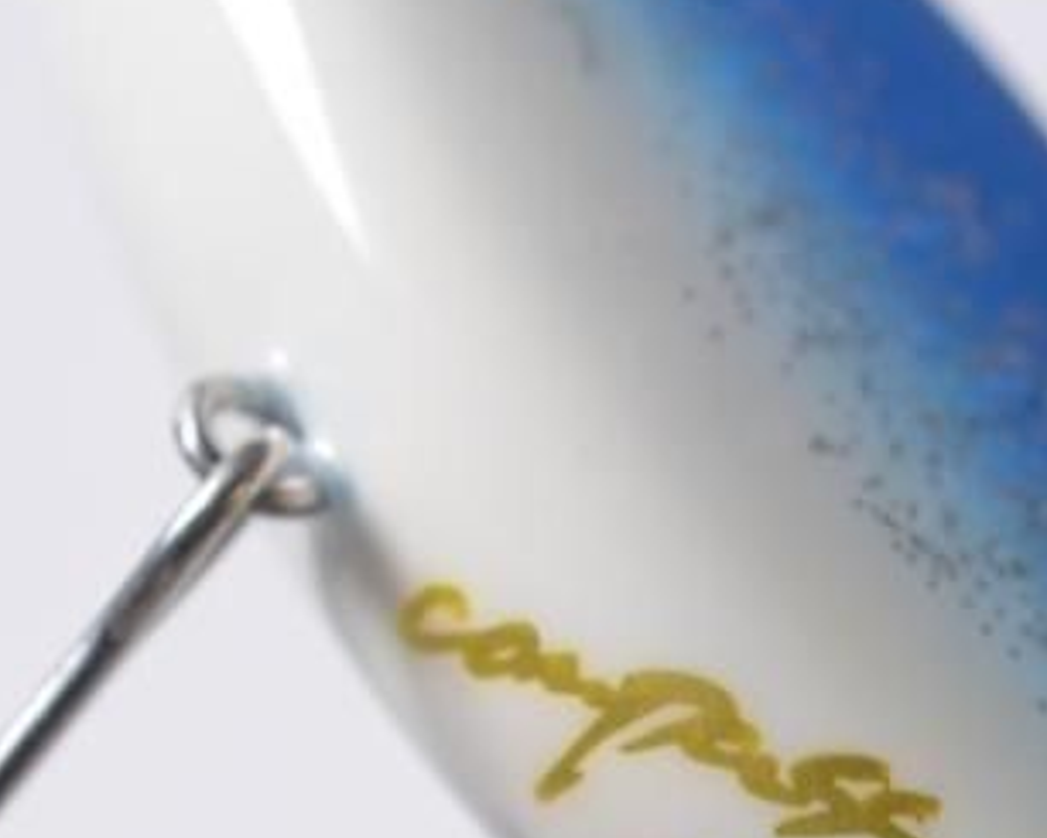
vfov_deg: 10.4
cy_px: 859
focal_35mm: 147
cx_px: 561
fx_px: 4557
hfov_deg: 13.1
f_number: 5
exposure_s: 1/100
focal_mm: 40
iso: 800
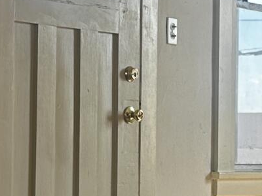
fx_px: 1362
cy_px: 88
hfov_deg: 11.0
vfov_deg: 8.2
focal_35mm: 180
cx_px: 169
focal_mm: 6.86
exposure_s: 1/236
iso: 80
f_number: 1.78
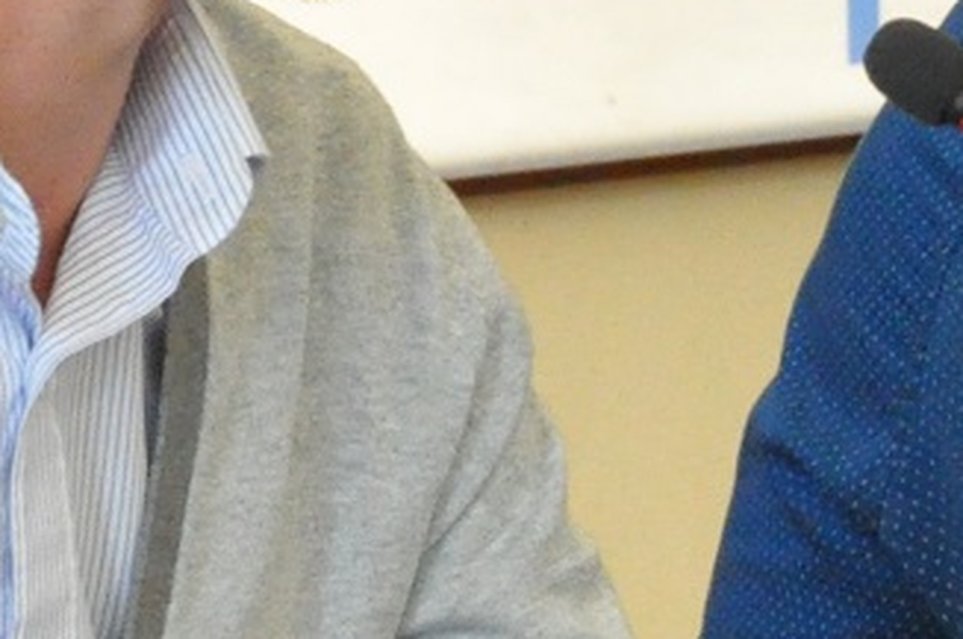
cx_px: 1844
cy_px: 174
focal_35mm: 385
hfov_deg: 5.3
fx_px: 10283
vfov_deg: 3.6
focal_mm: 42
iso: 3200
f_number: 11
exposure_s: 1/50
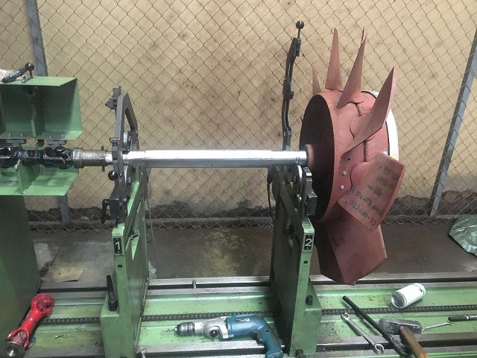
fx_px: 400
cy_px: 179
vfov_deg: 48.2
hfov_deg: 61.7
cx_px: 238
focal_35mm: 29
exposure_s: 1/17
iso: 320
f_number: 2.2
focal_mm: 4.15
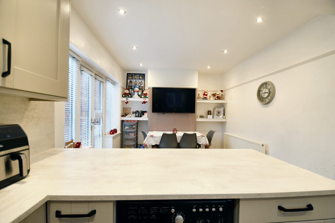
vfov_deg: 77.3
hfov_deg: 100.4
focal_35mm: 15
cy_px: 112
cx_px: 168
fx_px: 140
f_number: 3.5
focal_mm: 10
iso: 100
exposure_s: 1/10
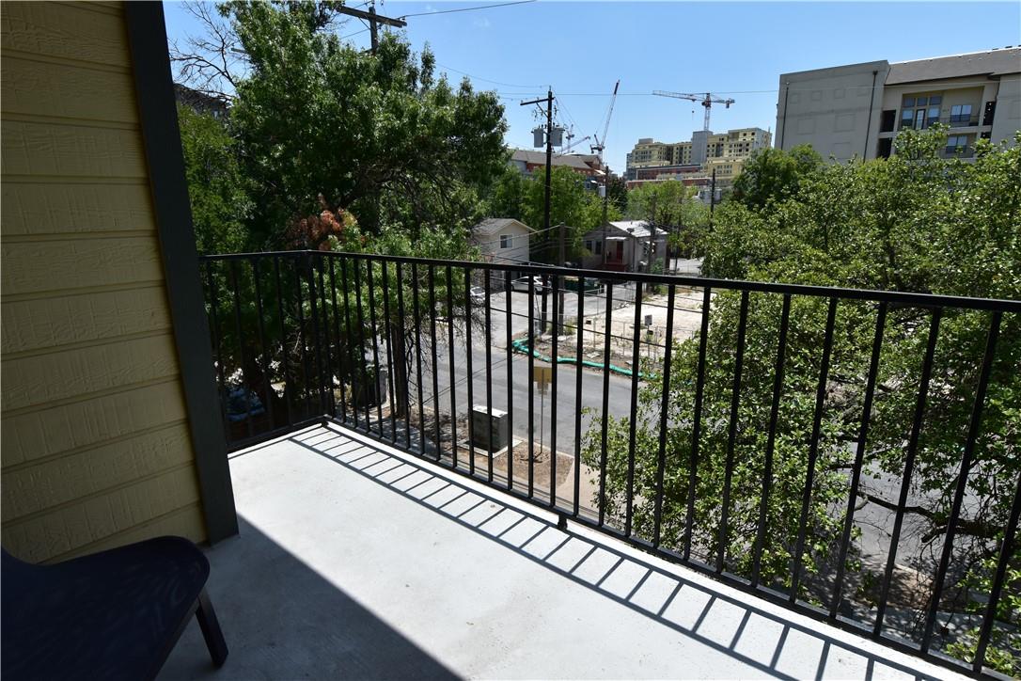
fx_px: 510
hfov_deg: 90.0
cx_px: 510
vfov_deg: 67.4
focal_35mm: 18
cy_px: 340
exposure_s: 1/500
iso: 400
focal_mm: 12
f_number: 11
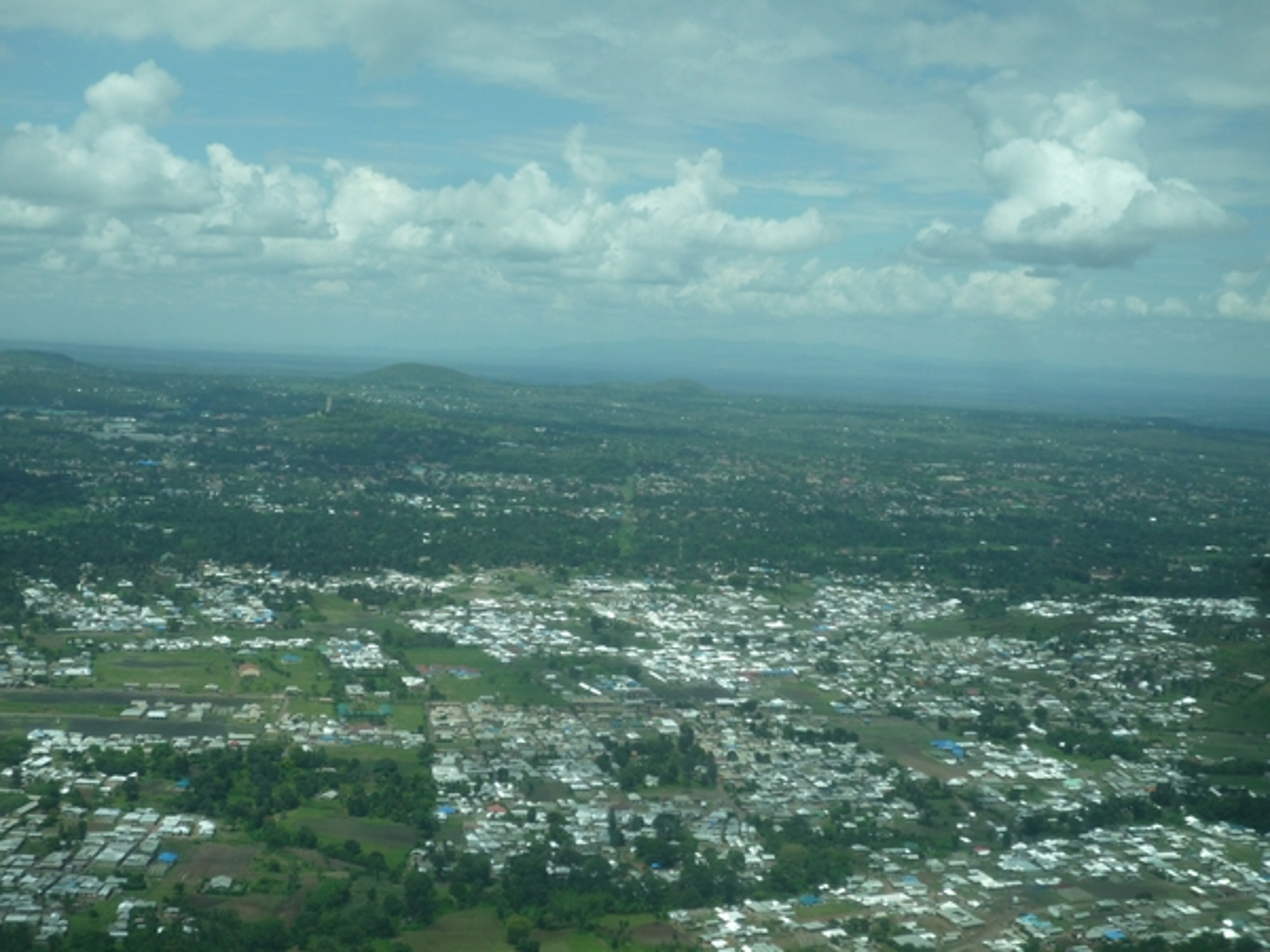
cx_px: 635
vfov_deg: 27.5
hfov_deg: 36.2
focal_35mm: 53
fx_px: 1944
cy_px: 476
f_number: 5
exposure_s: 1/800
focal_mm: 9.3
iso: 100
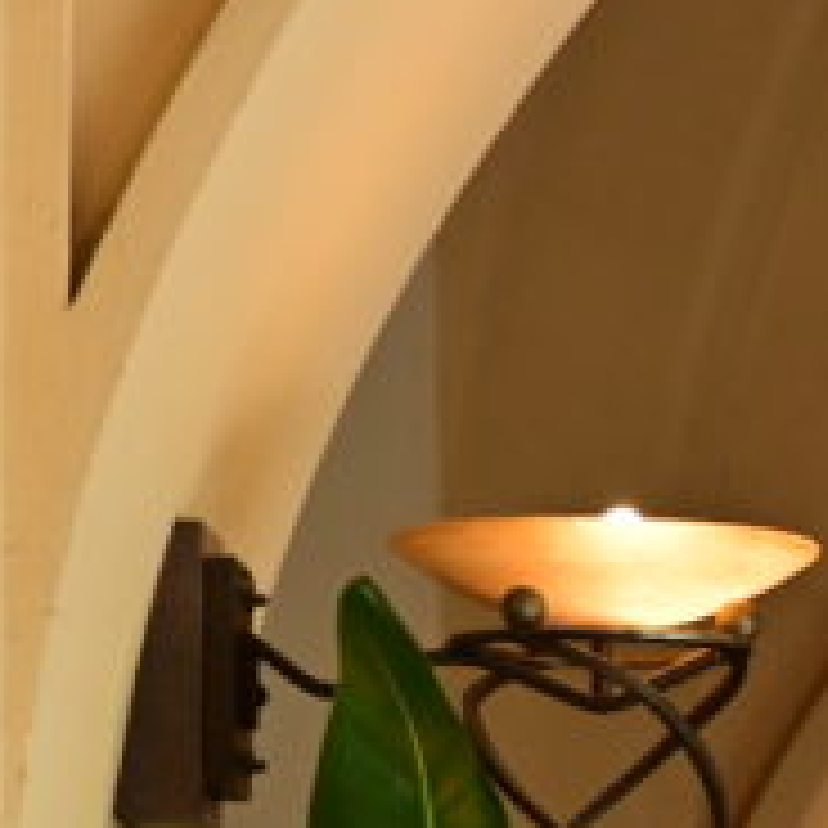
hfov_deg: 3.1
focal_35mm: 568
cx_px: 1796
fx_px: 15371
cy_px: 1519
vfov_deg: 3.1
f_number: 4
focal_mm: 120
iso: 1000
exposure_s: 1/125
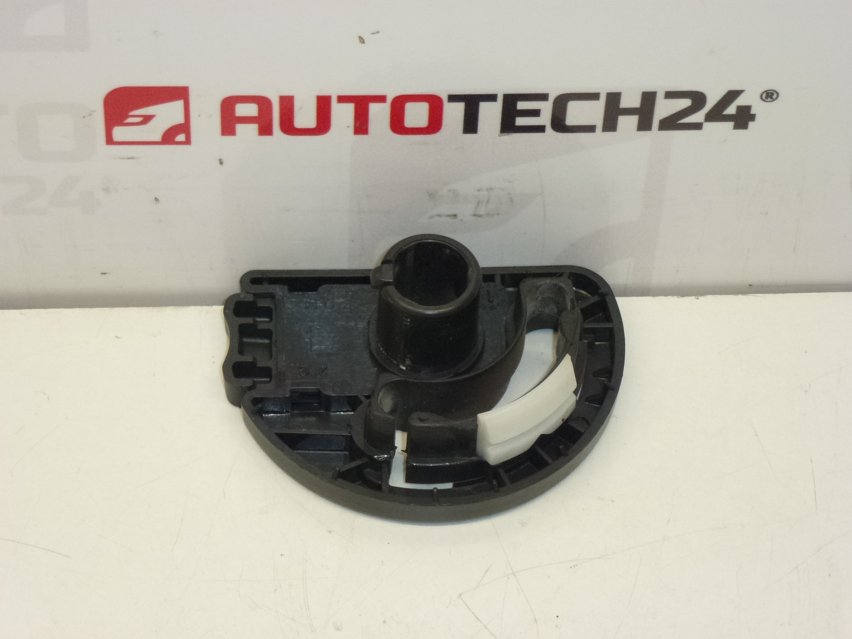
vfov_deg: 12.2
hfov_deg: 16.3
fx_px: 2978
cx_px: 426
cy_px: 320
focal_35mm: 121
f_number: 5.1
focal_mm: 21.7
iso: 400
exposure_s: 1/125
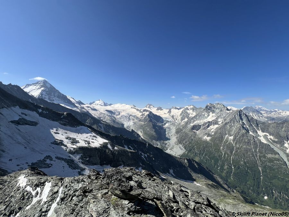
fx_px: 109
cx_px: 144
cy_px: 108
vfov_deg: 89.9
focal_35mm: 13
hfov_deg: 106.2
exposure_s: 1/2597
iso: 32
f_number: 1.8
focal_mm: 1.57
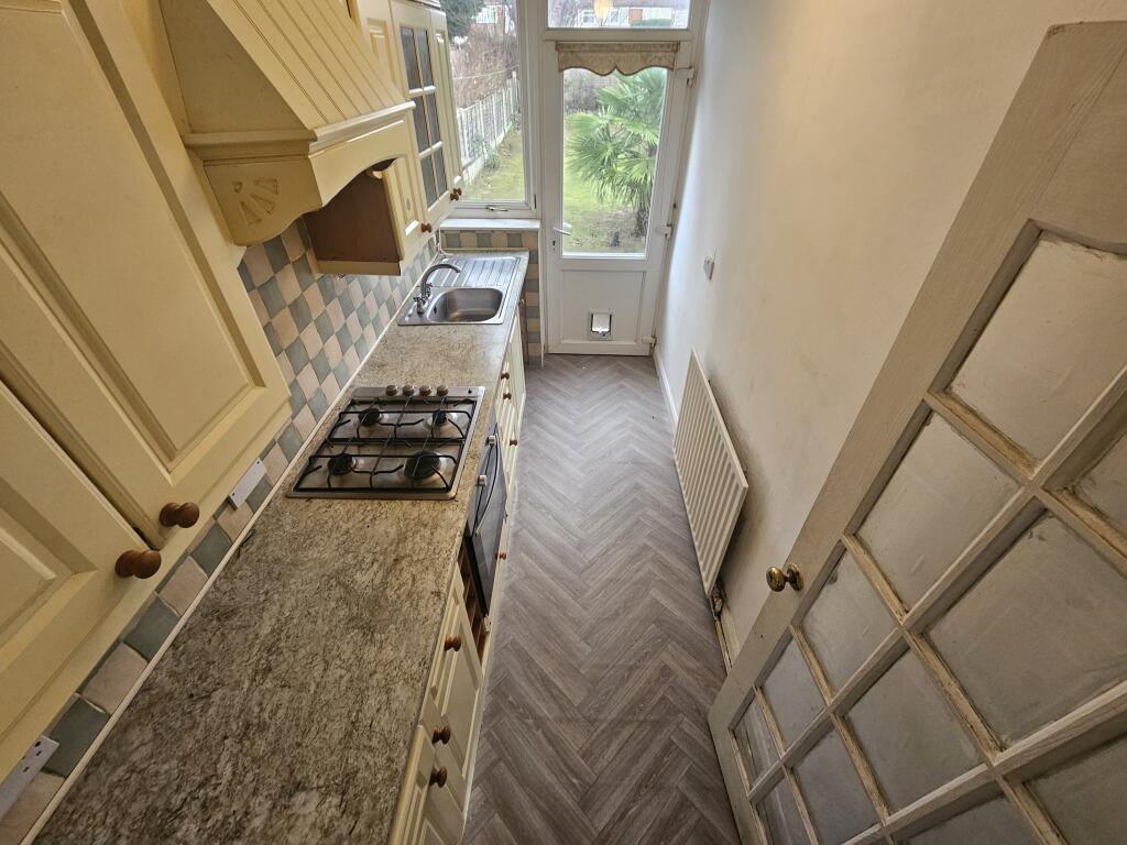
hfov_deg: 106.2
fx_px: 423
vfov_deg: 89.9
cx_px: 564
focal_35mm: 13
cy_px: 422
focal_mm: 2.2
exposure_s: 1/50
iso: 200
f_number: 2.2
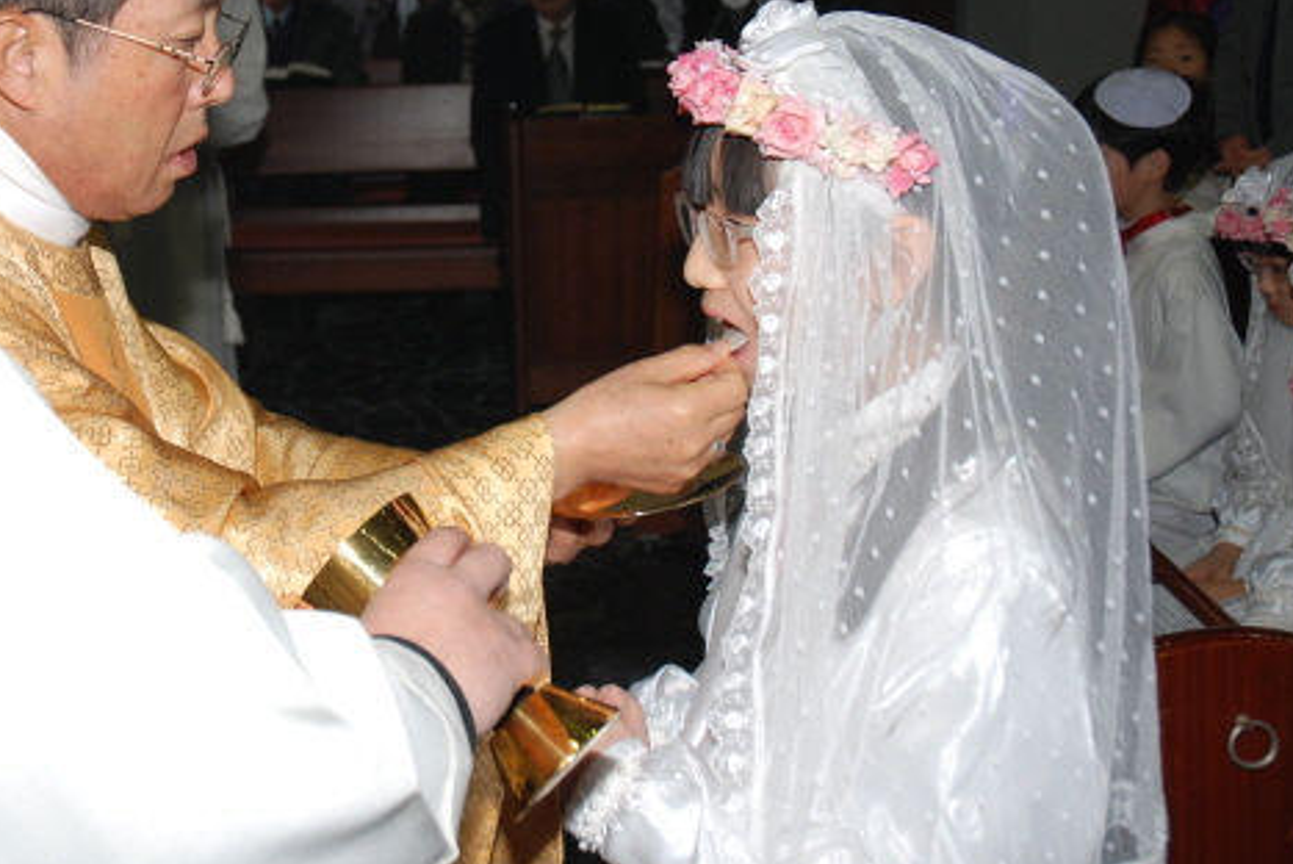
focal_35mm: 61
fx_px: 2183
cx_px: 437
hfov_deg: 32.7
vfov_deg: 22.3
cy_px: 260
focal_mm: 27
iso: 200
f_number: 5.6
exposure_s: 1/60
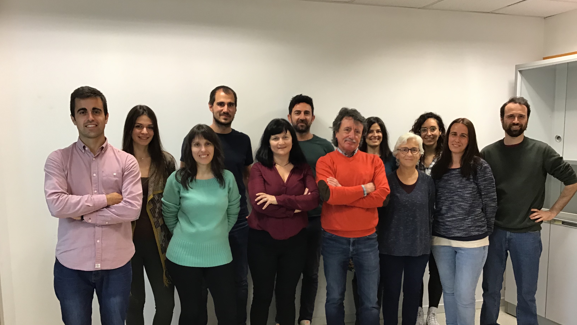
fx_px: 520
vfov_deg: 34.5
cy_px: 204
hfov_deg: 58.0
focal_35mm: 34
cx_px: 289
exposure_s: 1/33
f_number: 2.4
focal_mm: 3.3
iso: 100
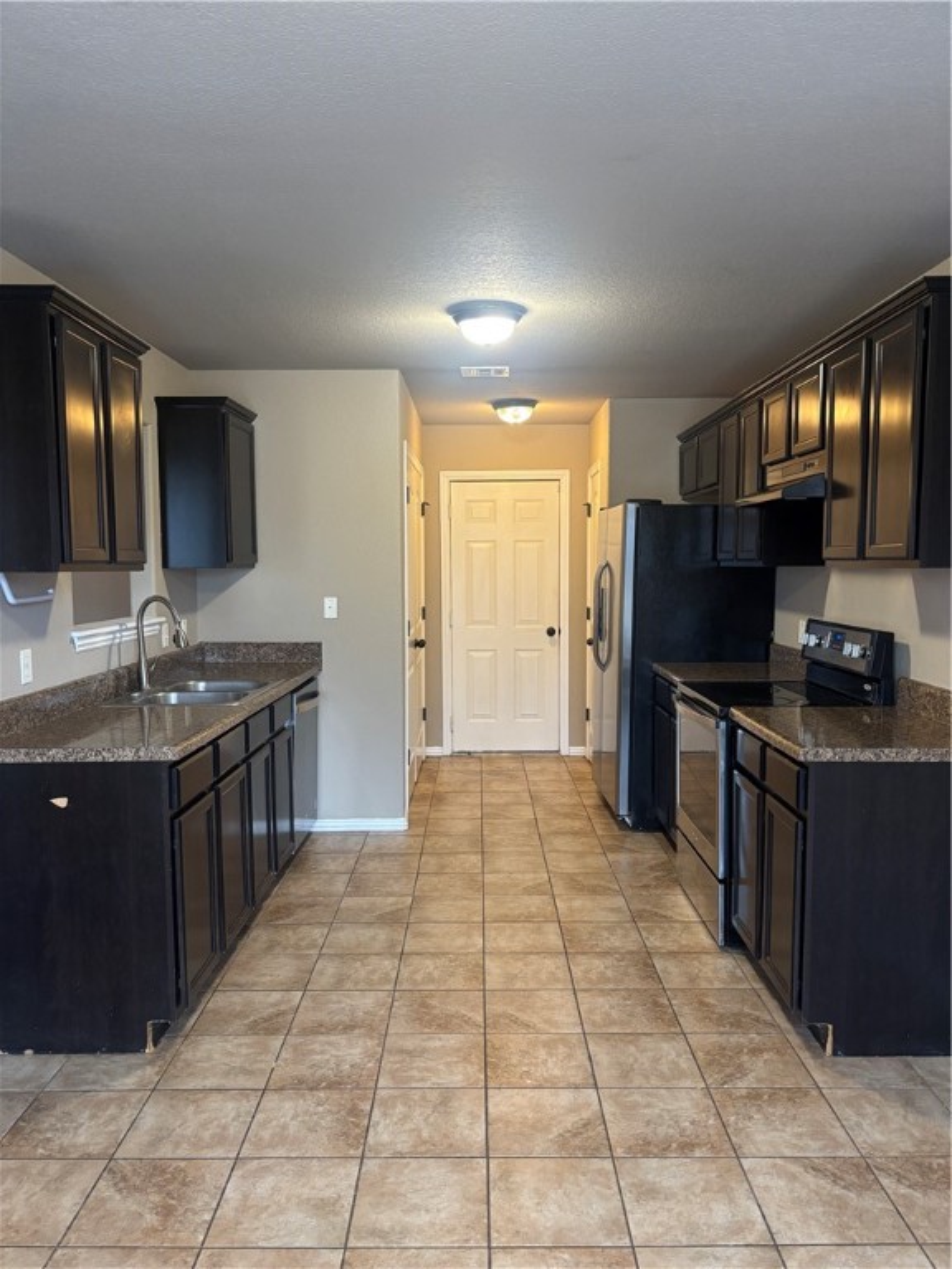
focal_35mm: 26
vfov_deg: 67.3
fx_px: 953
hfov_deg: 53.1
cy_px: 634
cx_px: 476
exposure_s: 1/60
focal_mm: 5.96
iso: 250
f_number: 1.6
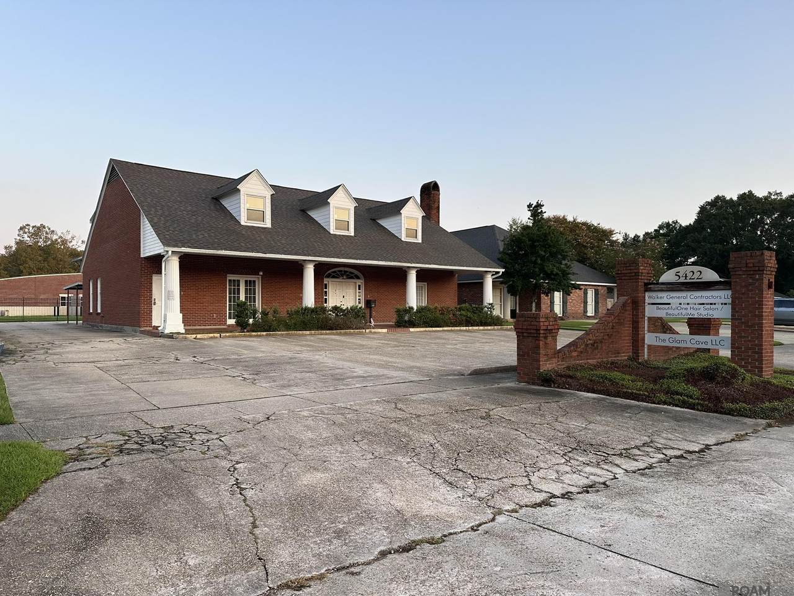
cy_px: 298
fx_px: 550
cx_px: 397
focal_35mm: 24
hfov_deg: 71.6
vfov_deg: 56.8
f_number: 1.78
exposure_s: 1/508
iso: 80
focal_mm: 6.86
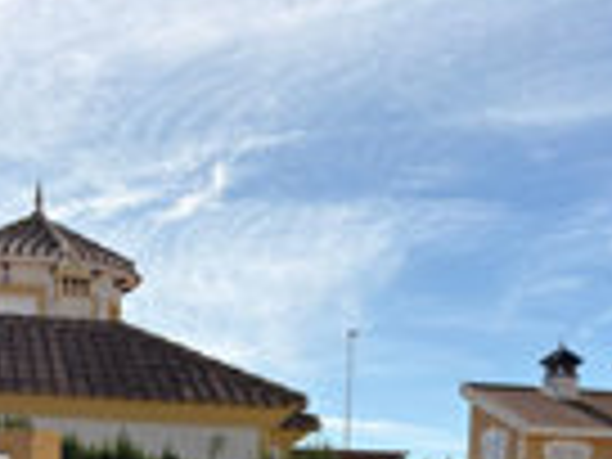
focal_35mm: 69
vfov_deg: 19.7
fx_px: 1220
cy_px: 590
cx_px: 180
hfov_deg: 27.9
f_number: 1.6
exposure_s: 1/4950
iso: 50
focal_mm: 5.96
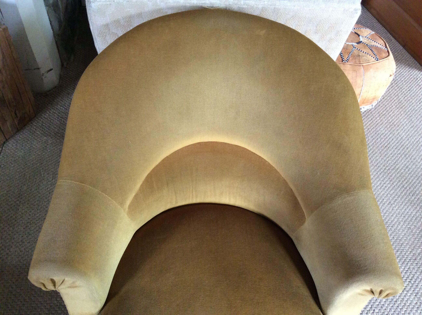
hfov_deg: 56.9
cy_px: 158
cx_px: 211
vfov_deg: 44.1
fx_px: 390
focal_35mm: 32
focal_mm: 3.3
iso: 160
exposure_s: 1/25
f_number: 2.4
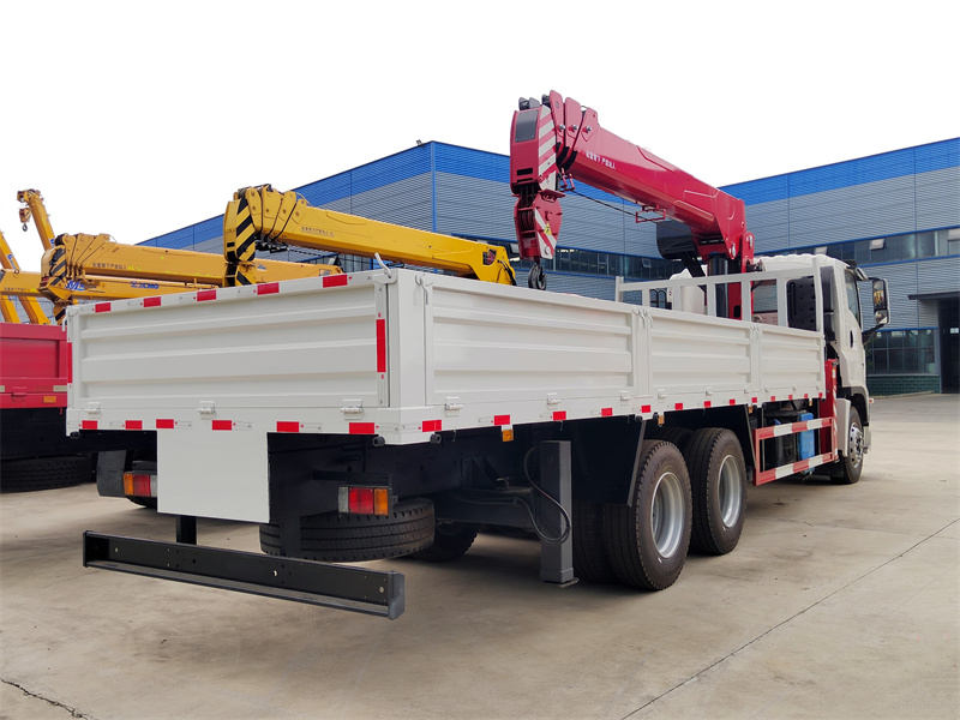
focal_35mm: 31
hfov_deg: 58.4
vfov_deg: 45.4
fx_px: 860
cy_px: 360
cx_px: 480
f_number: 1.9
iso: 133
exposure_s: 1/120
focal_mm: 5.52
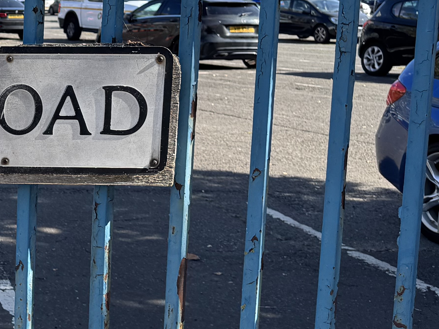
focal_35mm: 77
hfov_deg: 21.4
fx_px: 977
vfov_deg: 19.1
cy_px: 126
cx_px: -216
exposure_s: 1/1678
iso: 80
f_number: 1.78
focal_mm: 6.76
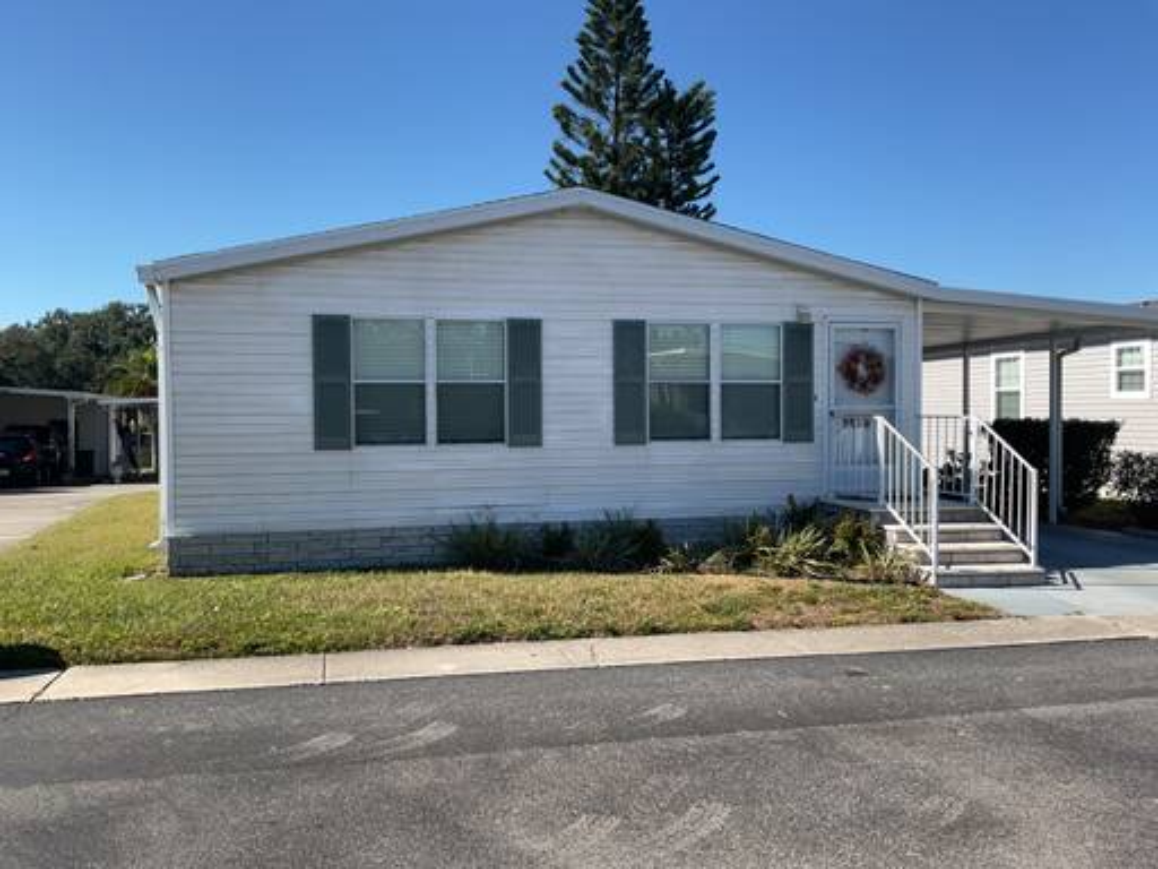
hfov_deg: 61.7
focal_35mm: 29
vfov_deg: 48.2
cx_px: 579
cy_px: 434
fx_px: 970
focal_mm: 3
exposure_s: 1/1490
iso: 16
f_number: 1.8
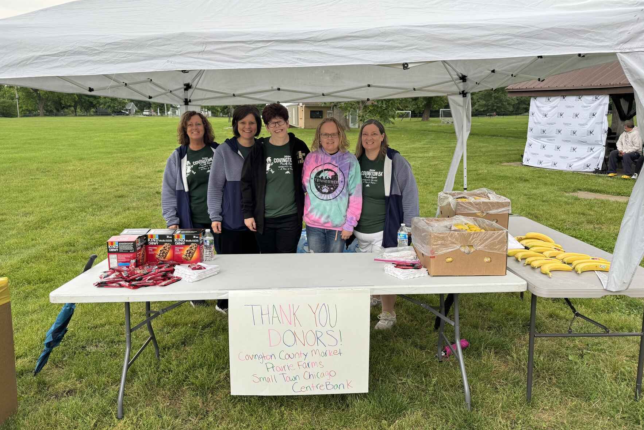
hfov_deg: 71.5
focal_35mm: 25
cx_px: 322
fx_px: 447
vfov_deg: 51.2
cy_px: 200
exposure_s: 1/298
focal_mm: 6.76
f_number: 1.78
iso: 80
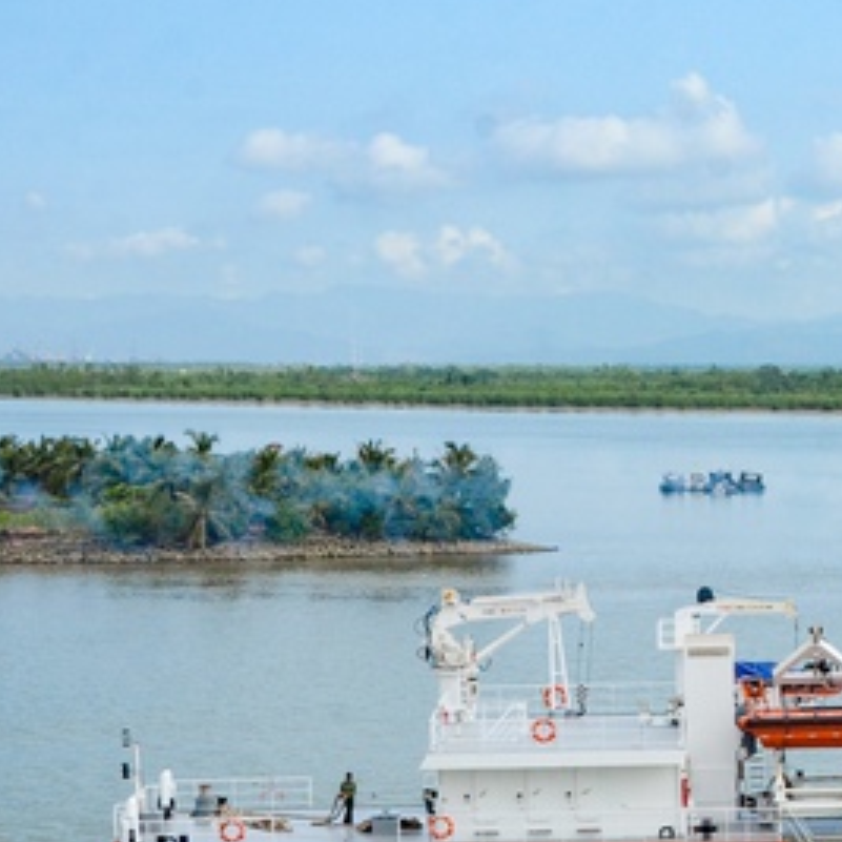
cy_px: 591
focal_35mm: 115
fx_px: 3171
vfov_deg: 15.1
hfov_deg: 14.4
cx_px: 1154
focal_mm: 31
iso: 640
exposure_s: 1/640
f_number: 13
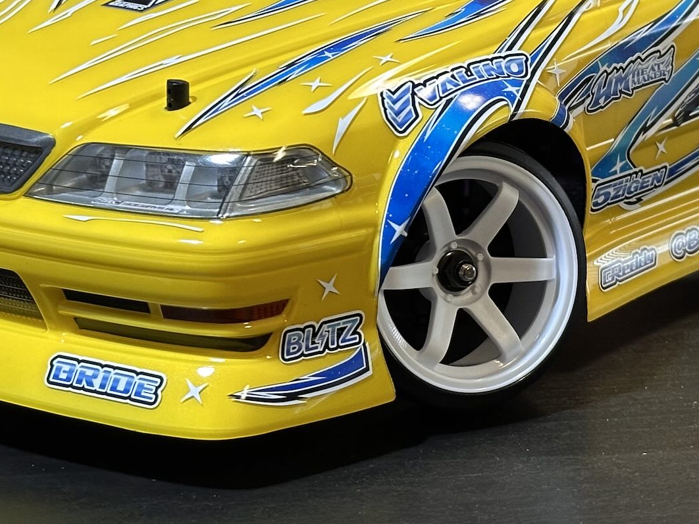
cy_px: 71
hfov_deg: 17.4
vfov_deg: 13.0
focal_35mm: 113
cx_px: 416
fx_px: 2281
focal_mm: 6.86
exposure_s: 1/50
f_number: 1.78
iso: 125
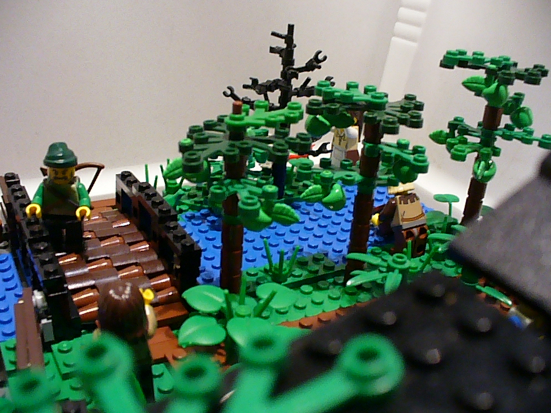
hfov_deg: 50.1
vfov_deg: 38.7
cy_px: 206
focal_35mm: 37
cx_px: 276
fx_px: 589
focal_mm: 6.1
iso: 800
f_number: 2.8
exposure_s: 1/30
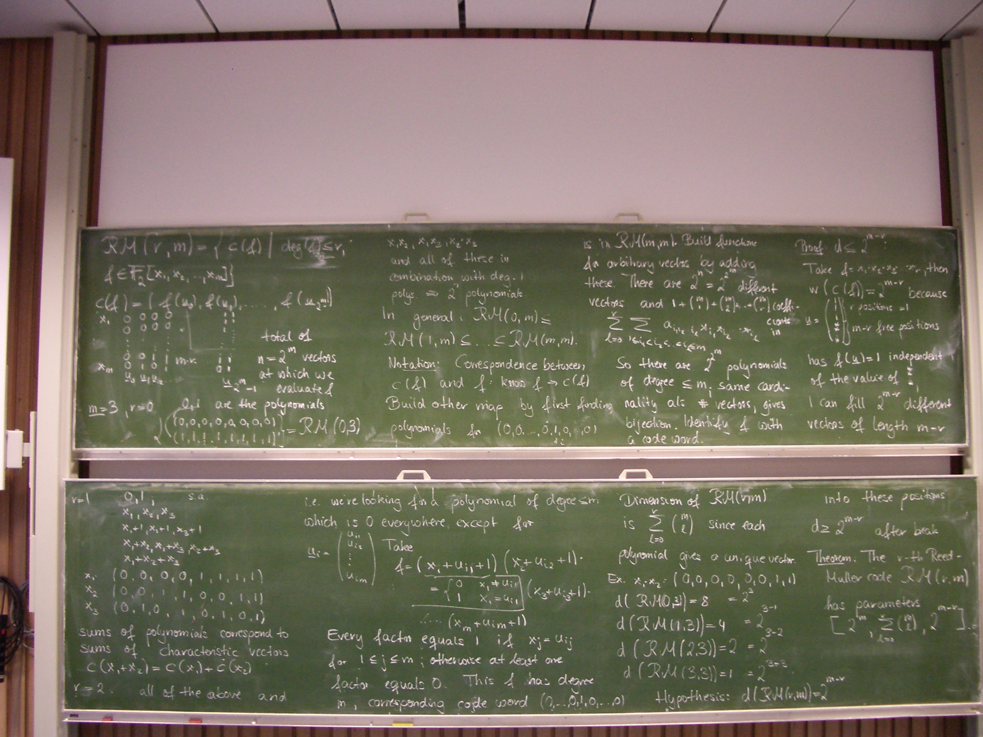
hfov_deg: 51.4
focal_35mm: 36
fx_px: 1022
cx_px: 503
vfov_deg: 39.7
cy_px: 373
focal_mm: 5.8
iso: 200
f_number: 2.6
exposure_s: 1/13
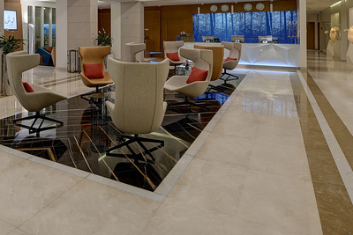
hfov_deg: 61.2
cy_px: 21
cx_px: 81
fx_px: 275
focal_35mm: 28
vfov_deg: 42.4
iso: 100
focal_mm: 14
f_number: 8
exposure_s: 1/3.33
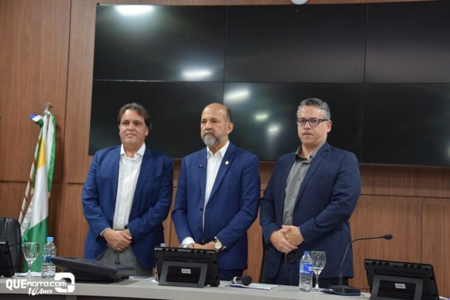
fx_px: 843
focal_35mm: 68
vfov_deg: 20.1
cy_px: 150
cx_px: 225
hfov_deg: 29.9
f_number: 4.8
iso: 1800
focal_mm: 45
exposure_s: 1/60
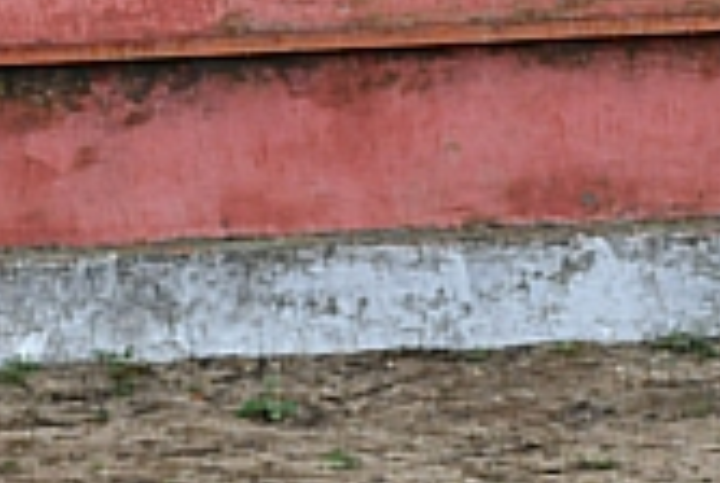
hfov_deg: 2.9
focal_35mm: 717
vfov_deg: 1.9
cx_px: 504
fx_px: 14365
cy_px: 1203
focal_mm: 100
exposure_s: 1/400
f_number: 5.6
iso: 800
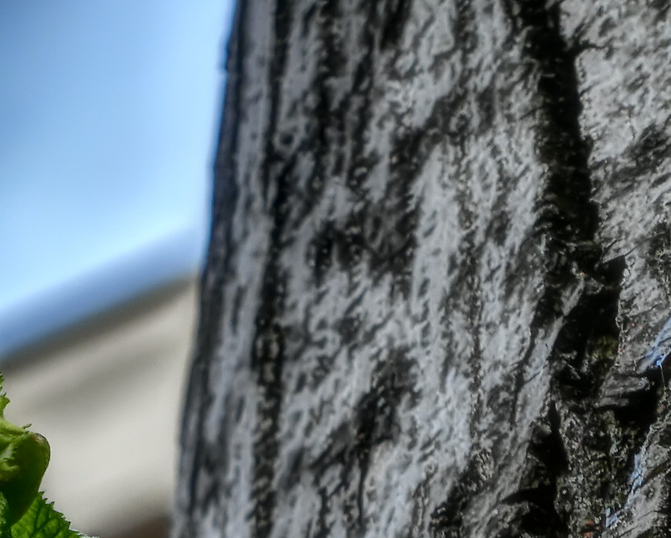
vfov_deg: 2.7
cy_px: 646
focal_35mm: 584
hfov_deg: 3.3
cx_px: -30
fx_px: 11603
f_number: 5.7
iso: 80
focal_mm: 38.58
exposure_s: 1/200
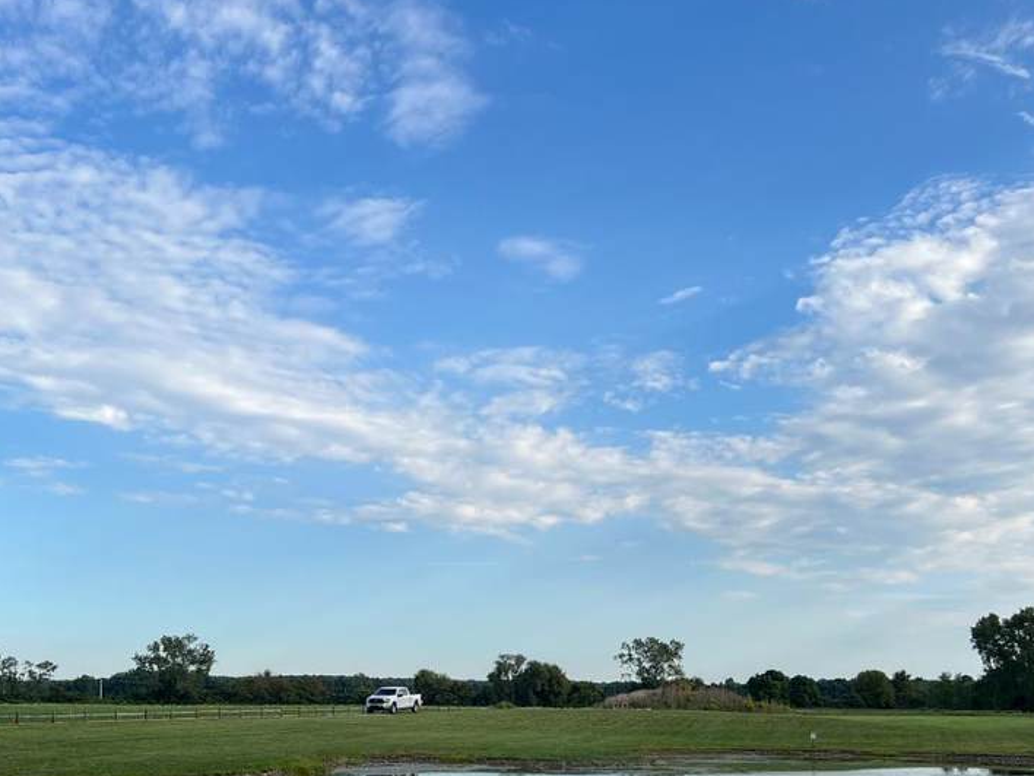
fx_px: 1404
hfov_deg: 40.4
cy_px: 579
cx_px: 463
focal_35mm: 47
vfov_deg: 30.4
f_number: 1.5
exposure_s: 1/2762
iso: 50
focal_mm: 5.7
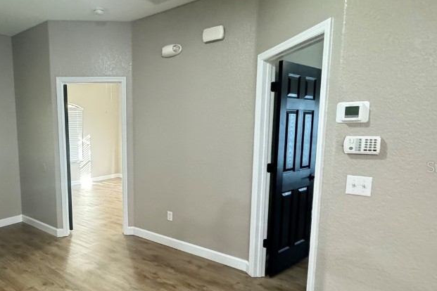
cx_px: 133
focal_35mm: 24
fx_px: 291
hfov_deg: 70.8
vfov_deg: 52.9
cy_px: 167
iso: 1250
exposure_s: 1/60
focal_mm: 2.22
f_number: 2.2
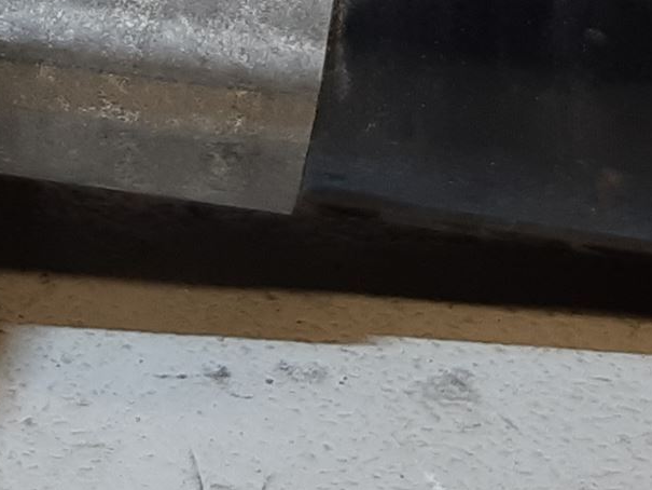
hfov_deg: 22.2
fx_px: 1658
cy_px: -311
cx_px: 227
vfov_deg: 15.1
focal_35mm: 88
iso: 64
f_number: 1.7
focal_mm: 3.93
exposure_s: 1/50
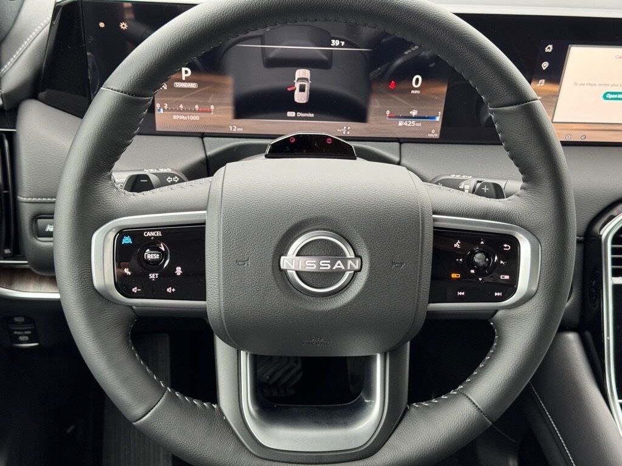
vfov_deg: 30.3
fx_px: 862
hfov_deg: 39.7
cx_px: 311
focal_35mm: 48
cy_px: 233
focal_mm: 6.76
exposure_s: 1/60
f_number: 1.78
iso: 125
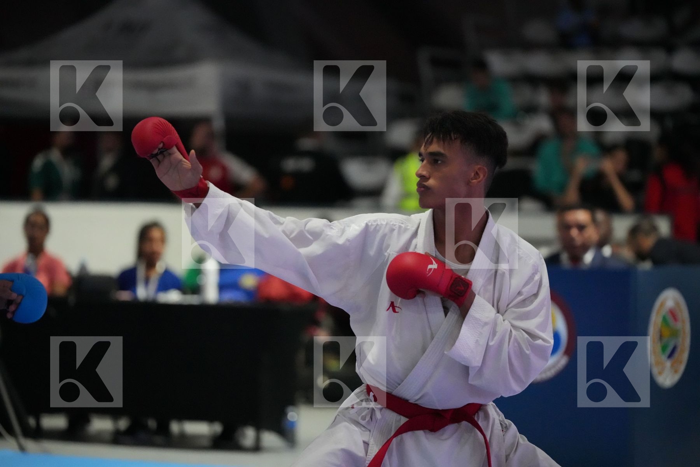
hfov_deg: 13.2
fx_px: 3033
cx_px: 350
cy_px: 234
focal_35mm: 156
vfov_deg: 8.8
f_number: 2.8
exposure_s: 1/800
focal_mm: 156
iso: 12800
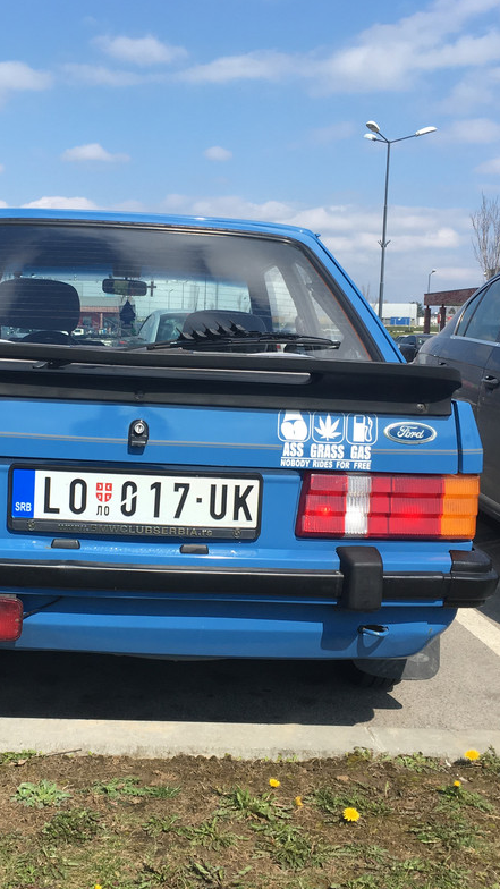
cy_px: 439
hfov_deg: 27.4
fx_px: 1014
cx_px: 139
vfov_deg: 47.4
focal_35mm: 43
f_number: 2.2
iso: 25
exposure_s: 1/1374
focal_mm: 4.15
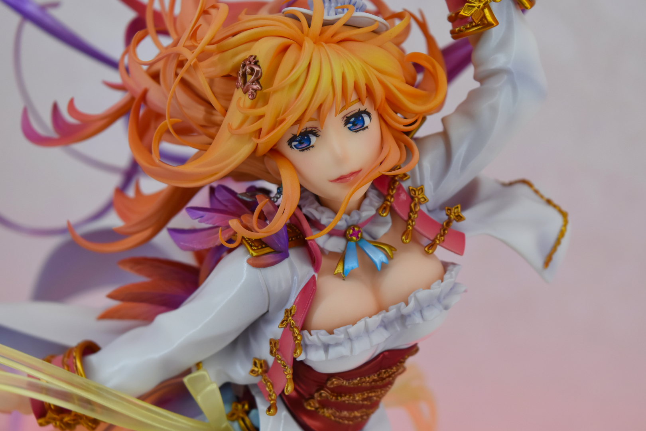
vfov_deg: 16.6
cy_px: 216
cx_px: 323
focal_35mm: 82
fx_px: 1480
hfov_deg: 24.6
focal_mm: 55
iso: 640
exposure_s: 1/320
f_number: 8
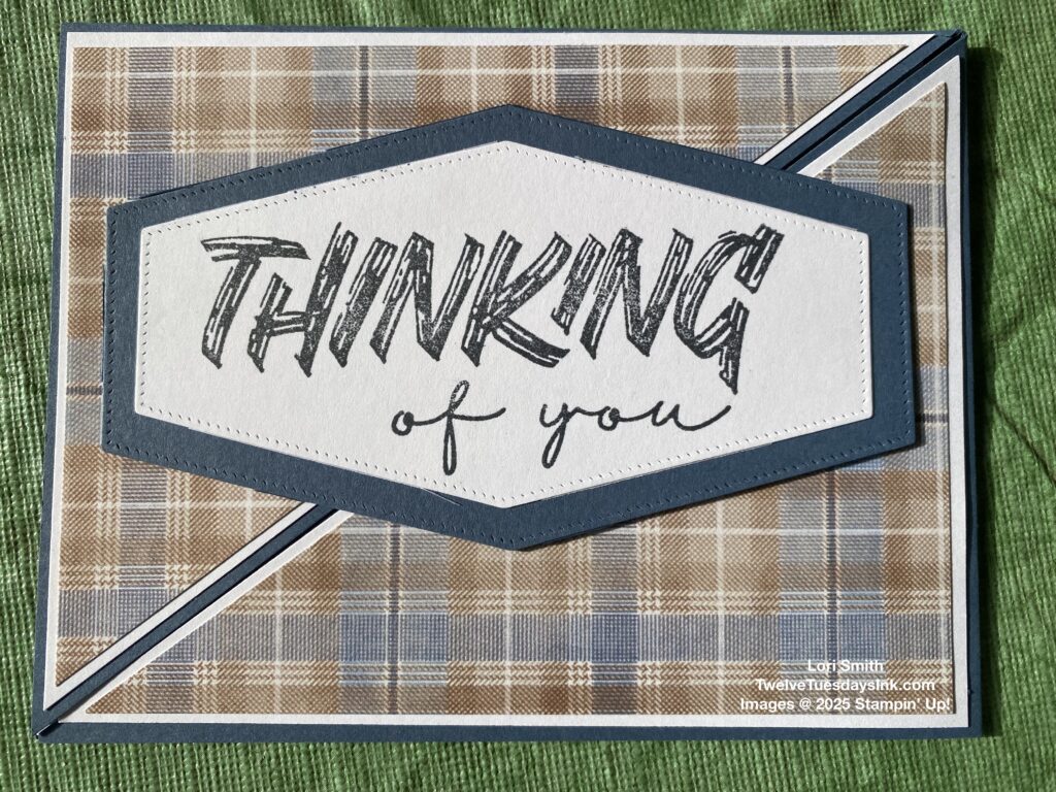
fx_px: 793
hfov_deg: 67.3
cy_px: 396
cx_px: 528
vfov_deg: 53.1
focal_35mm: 26
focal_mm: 4.25
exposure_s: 1/349
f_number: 1.8
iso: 32
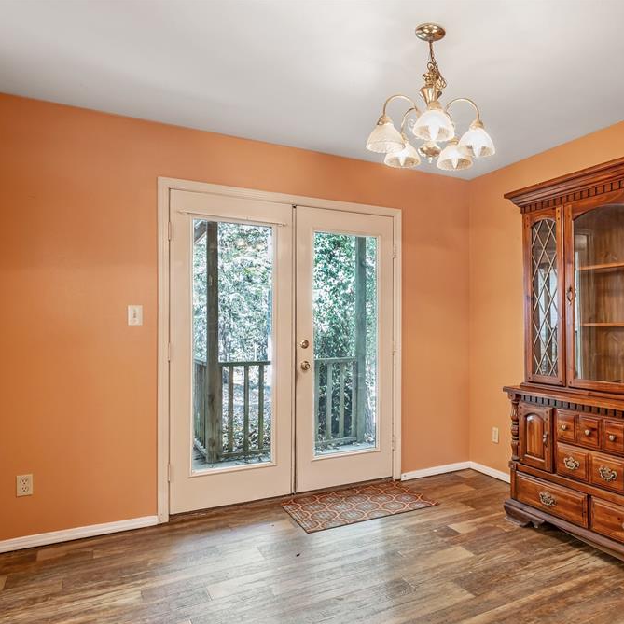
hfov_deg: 58.6
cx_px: 446
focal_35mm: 26
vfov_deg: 60.9
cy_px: 316
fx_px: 530
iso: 800
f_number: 8
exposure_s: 1/2.5
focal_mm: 20
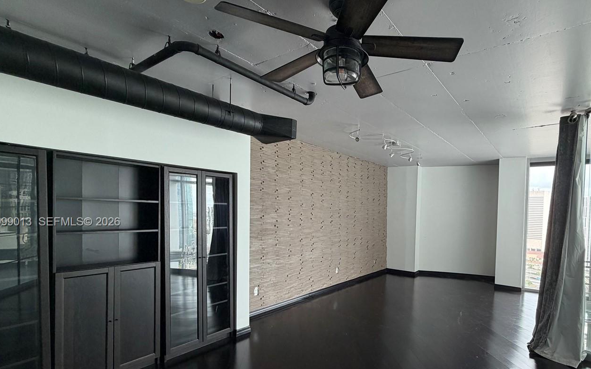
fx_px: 306
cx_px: 351
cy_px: 223
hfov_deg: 87.0
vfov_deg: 61.6
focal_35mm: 19
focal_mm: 2.22
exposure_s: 1/121
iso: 160
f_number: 2.2
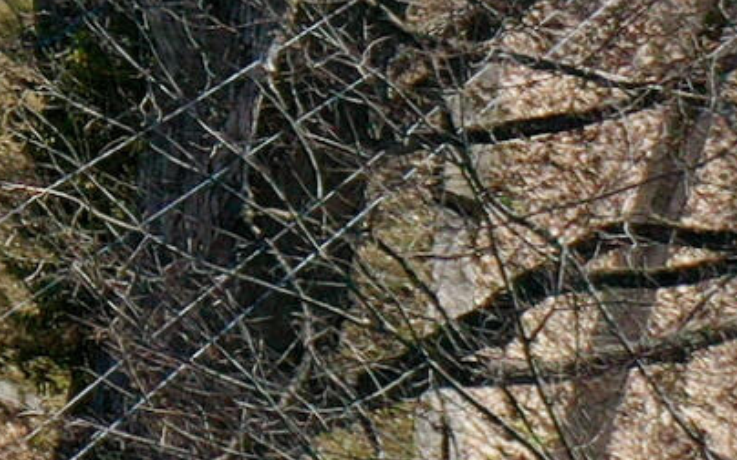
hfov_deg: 8.2
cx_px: -1549
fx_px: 4256
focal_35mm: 212
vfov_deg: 5.5
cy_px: -1305
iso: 100
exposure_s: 1/60
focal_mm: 10.26
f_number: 3.5
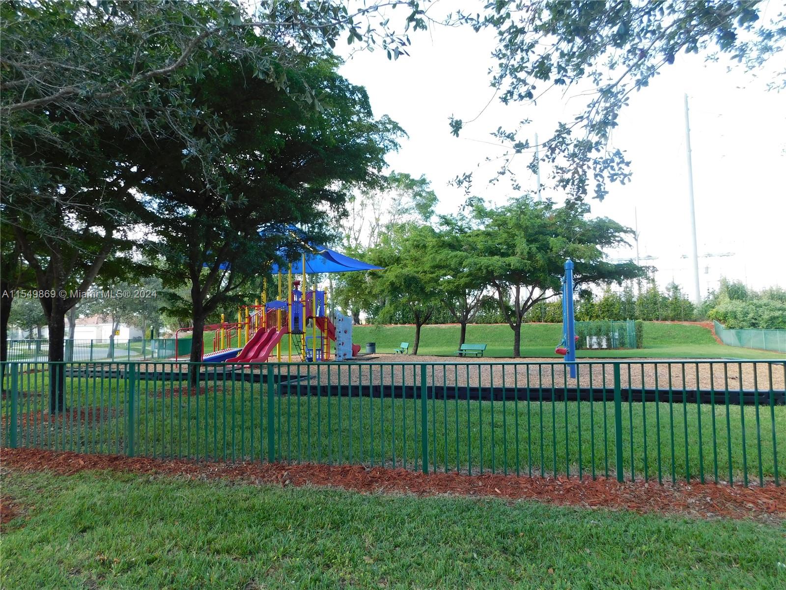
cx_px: 393
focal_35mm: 23
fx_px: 522
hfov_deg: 73.9
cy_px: 295
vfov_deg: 58.9
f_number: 3
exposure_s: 1/200
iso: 125
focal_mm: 4
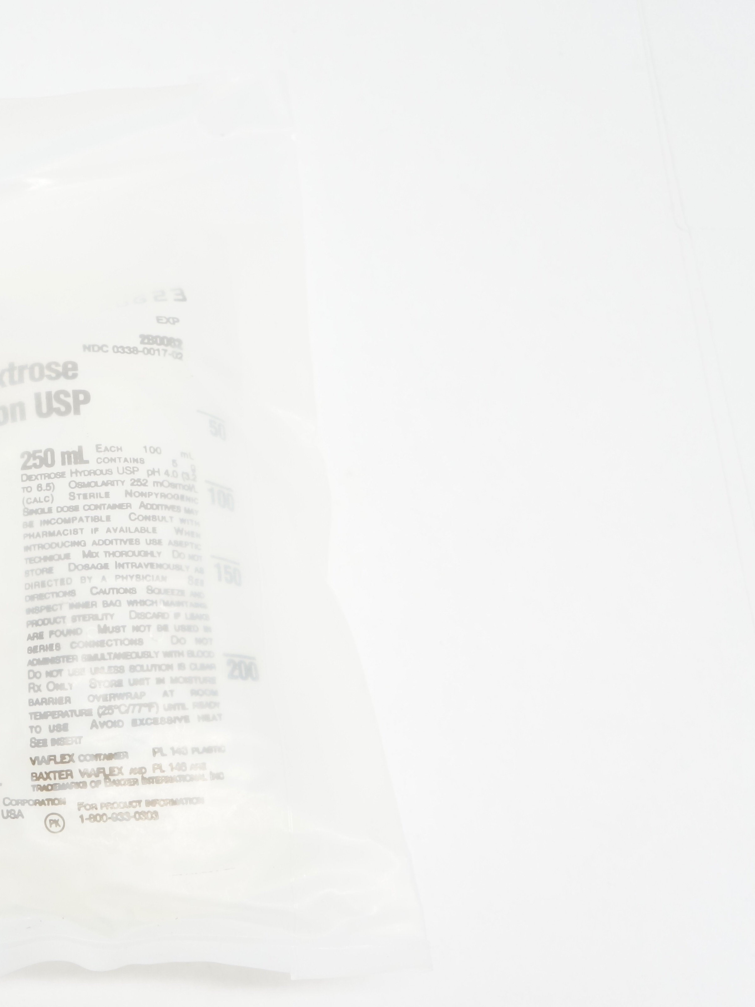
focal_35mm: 57
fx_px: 1658
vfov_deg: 33.8
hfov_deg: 24.5
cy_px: 503
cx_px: 3
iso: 800
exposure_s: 1/80
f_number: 5.6
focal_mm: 26
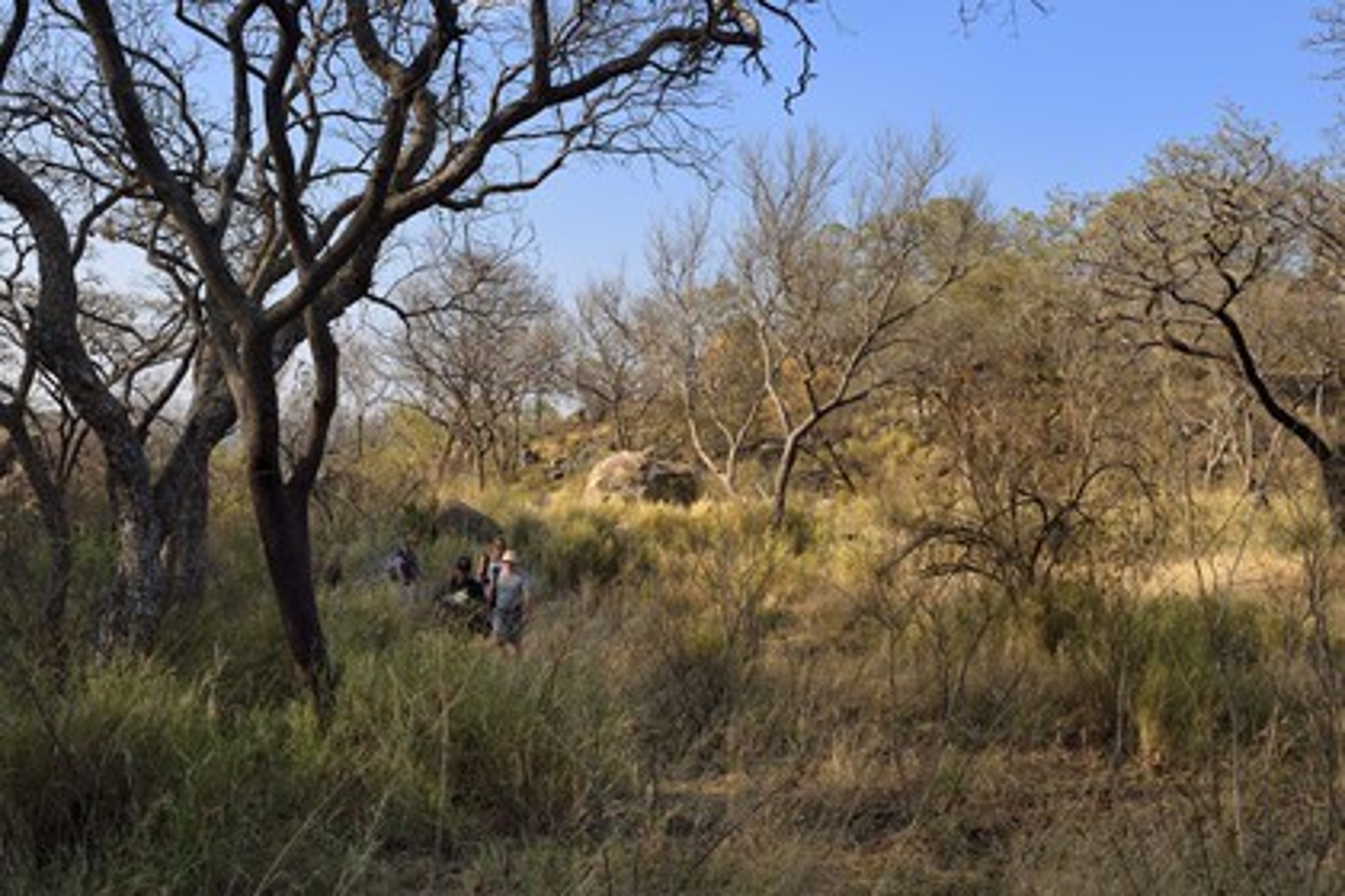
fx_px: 1308
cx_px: 672
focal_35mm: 35
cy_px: 448
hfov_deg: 54.4
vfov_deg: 37.9
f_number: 9
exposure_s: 1/200
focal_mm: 35
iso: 200
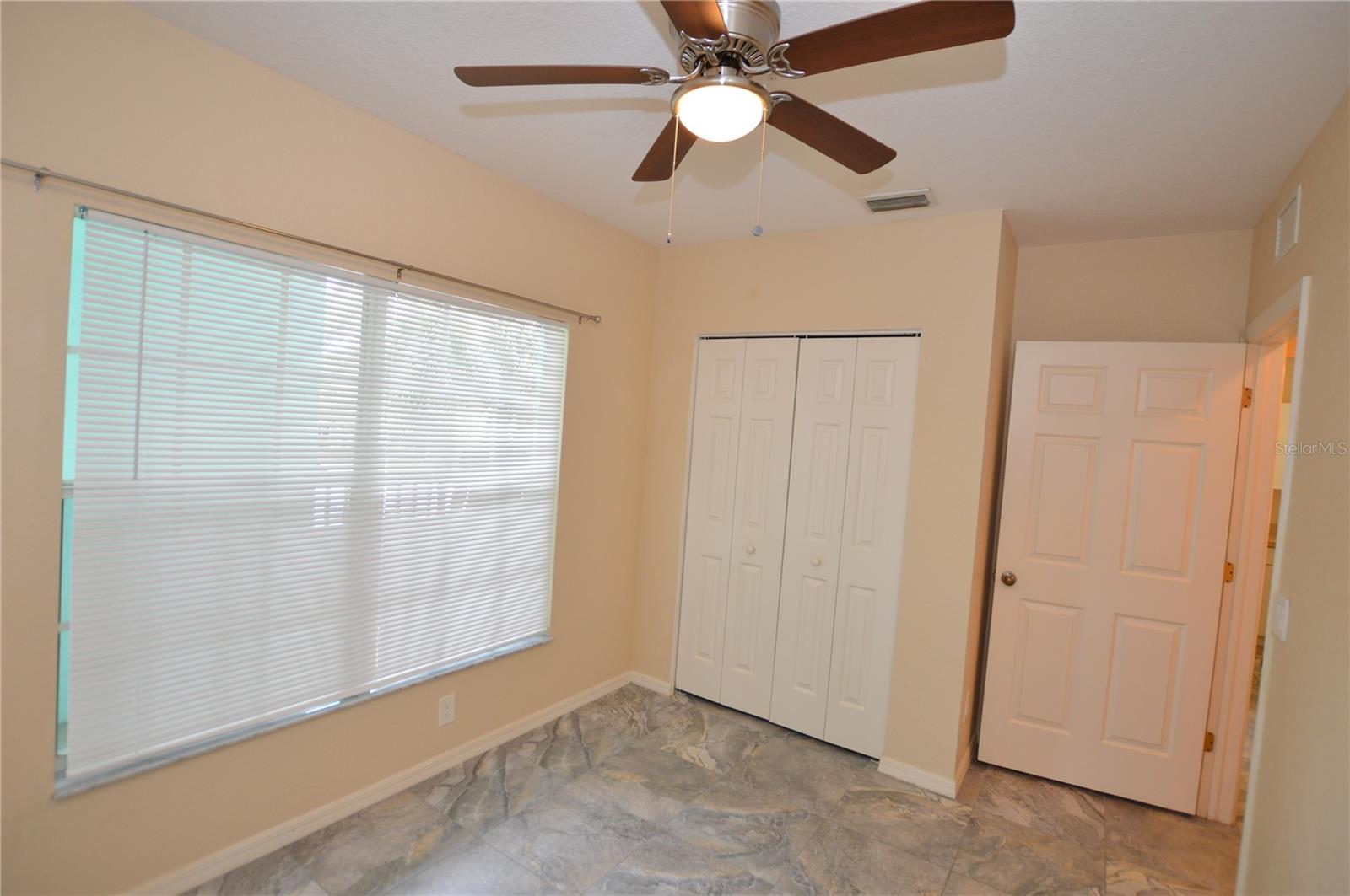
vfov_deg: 71.9
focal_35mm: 16
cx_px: 675
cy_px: 448
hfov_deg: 95.0
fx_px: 618
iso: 400
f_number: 4
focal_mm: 11
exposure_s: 1/60
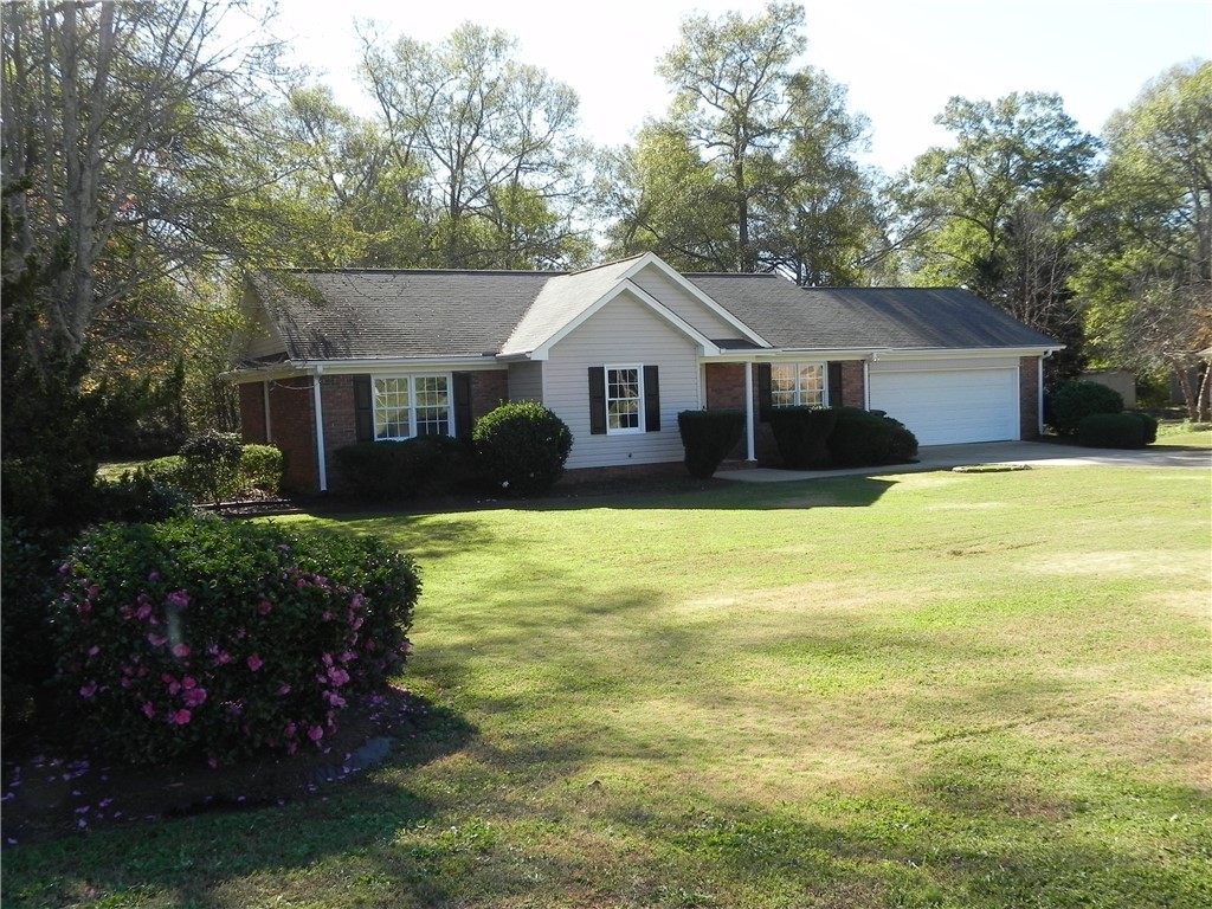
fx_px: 1155
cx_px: 606
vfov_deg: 42.9
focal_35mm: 33
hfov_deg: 55.4
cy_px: 454
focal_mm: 5.9
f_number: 5
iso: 160
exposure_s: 1/224
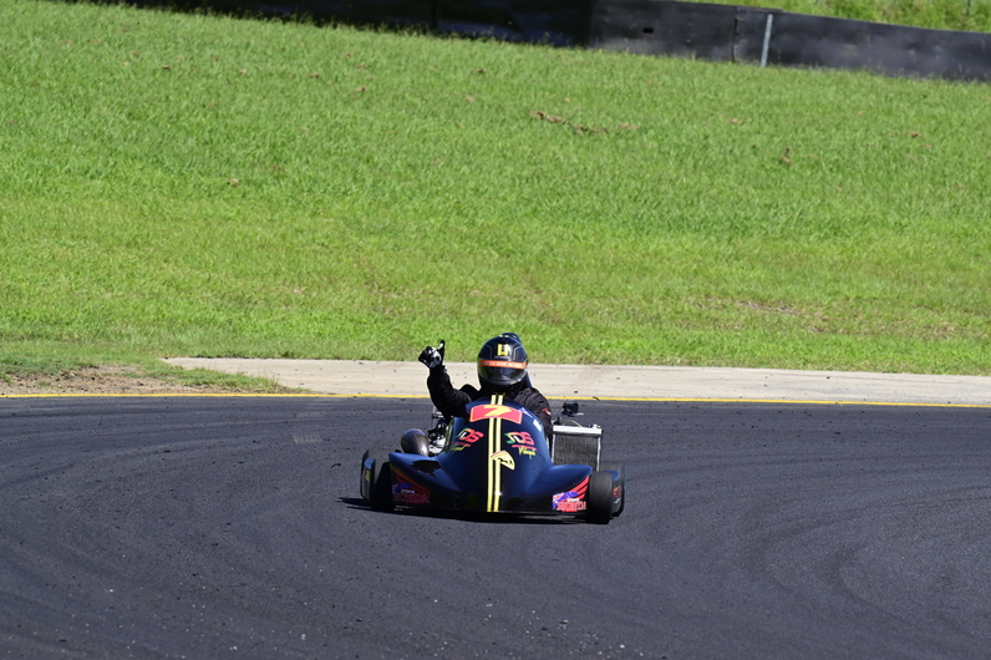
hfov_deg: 5.4
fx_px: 10511
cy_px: 329
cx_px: 497
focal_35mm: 382
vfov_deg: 3.6
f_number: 11
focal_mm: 380
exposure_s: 1/640
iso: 500
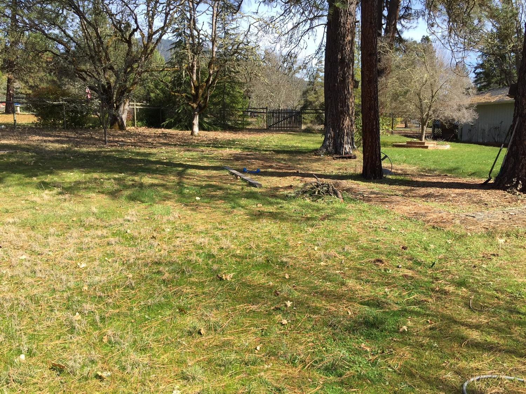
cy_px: 197
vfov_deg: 48.2
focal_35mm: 29
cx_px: 263
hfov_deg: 61.7
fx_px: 441
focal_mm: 4.15
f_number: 2.2
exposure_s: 1/719
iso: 32
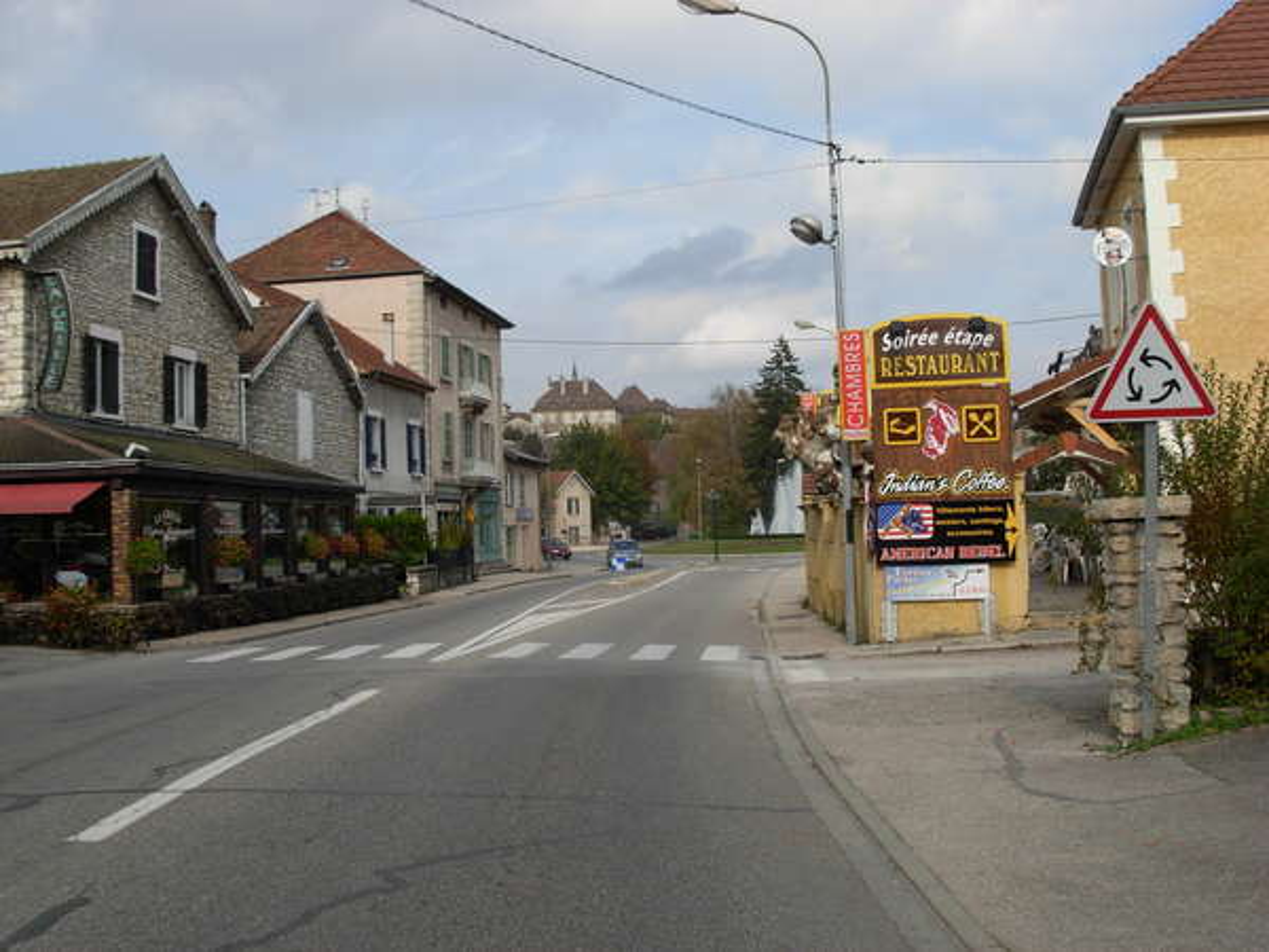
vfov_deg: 37.7
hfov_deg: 49.0
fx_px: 1393
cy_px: 476
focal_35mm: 38
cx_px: 634
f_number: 4.9
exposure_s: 1/443
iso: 79
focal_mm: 6.3
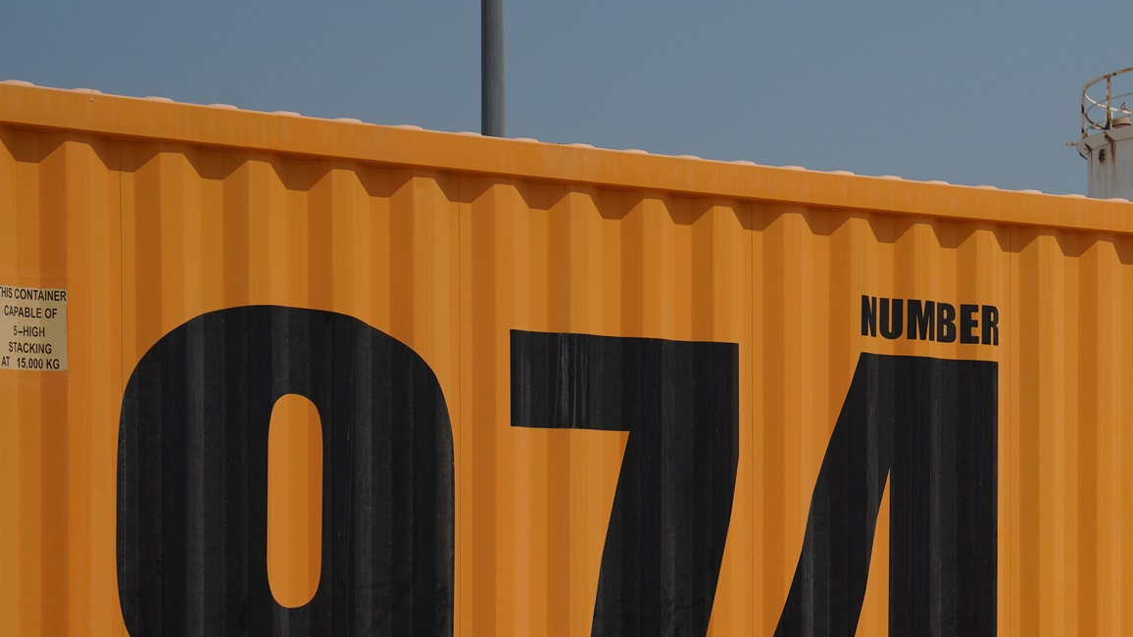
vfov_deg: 10.8
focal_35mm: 111
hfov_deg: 18.8
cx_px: 1085
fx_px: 3334
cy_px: 622
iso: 100
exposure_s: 1/800
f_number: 8
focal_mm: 49
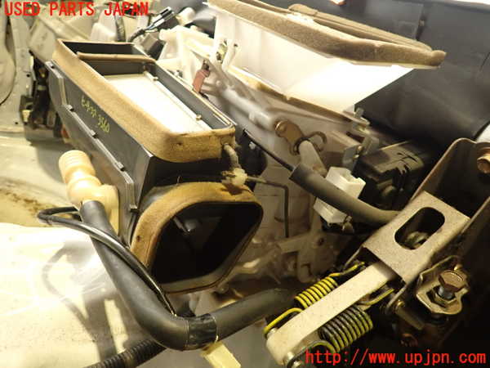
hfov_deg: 69.4
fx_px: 354
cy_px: 184
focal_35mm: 25
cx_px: 245
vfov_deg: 54.9
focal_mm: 4.5
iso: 320
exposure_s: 1/30
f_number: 2
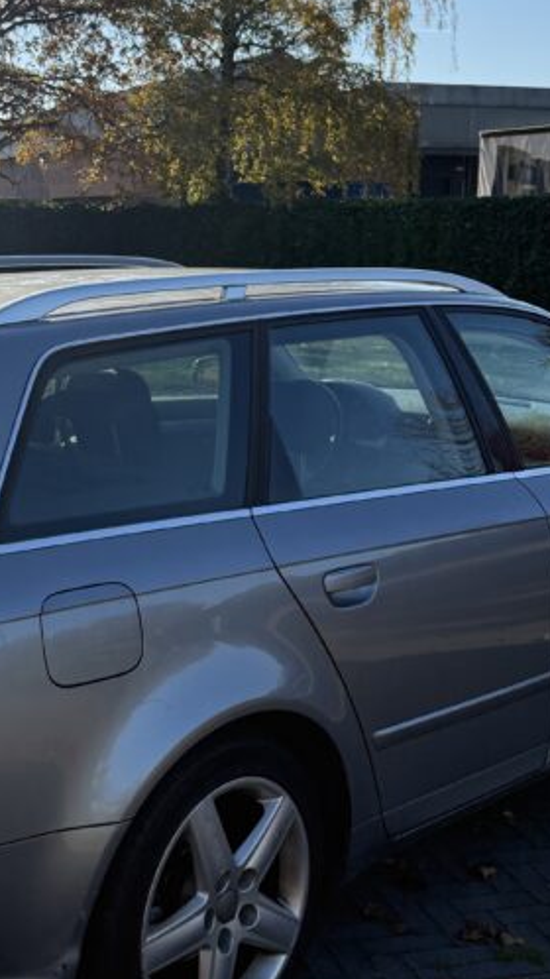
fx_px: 1089
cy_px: 395
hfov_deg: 28.0
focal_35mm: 42
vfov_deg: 48.1
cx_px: 151
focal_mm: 6.76
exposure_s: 1/4975
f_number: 1.78
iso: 100
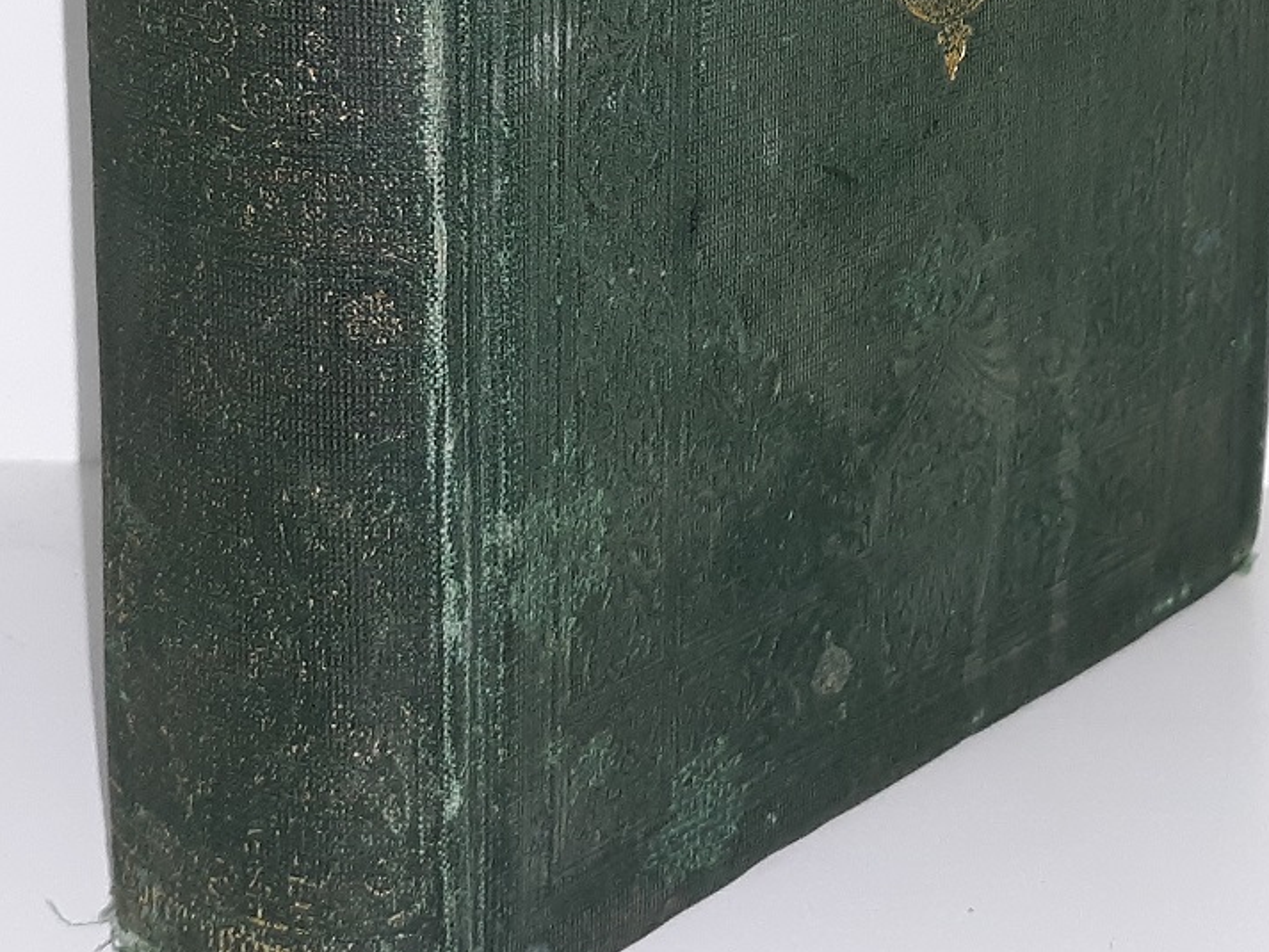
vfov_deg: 17.3
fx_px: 2970
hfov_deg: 24.1
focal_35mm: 81
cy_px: -240
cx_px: 694
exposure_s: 1/100
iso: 64
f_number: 1.7
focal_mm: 3.7
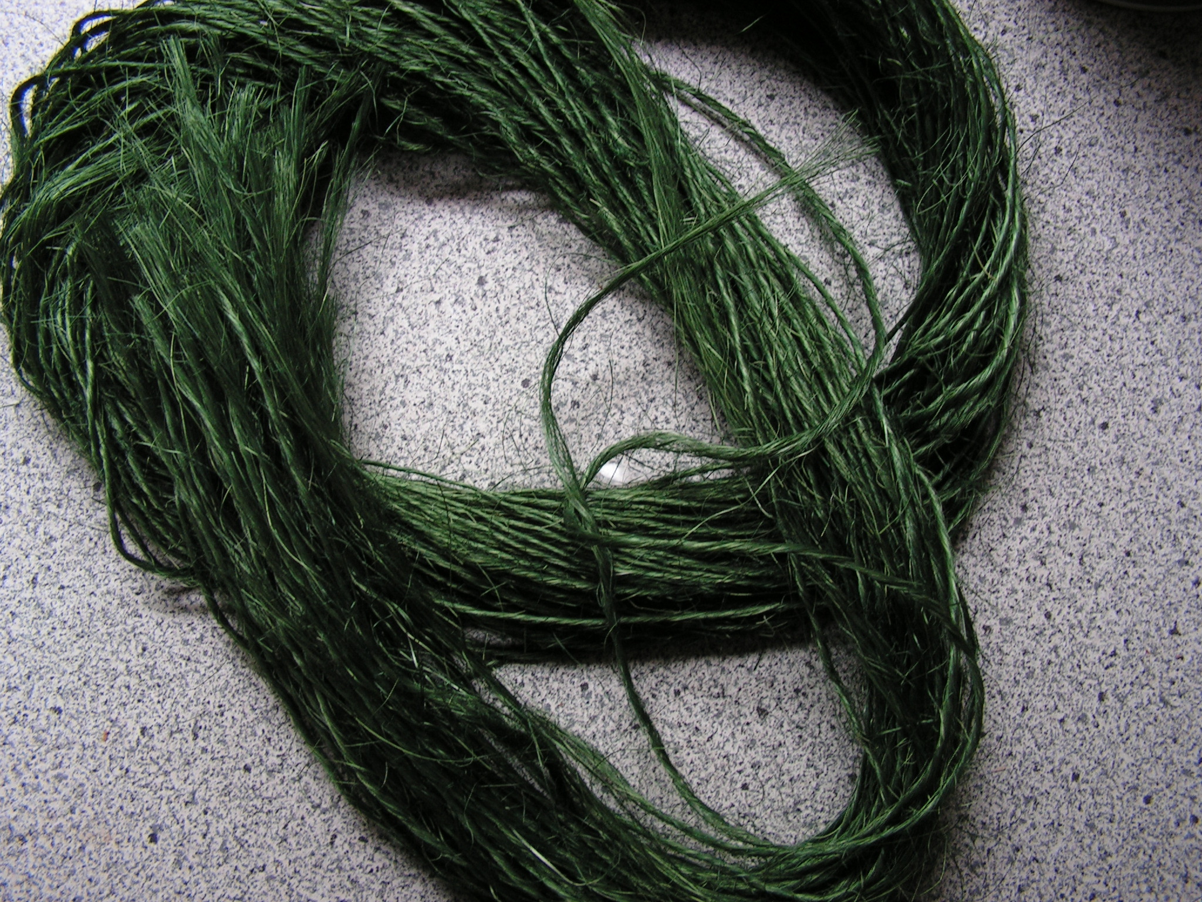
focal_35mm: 36
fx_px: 1250
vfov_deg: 39.7
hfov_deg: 51.4
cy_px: 451
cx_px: 601
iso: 100
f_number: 3.2
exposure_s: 1/40
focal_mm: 6
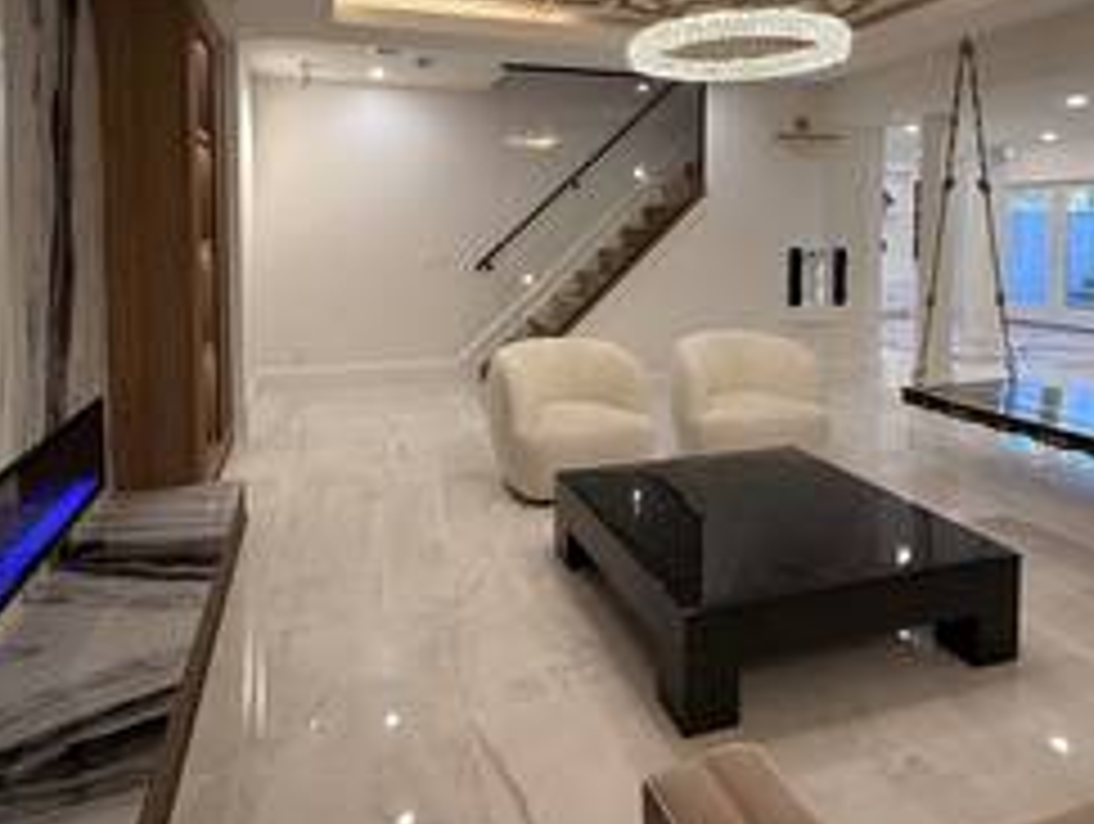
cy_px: 261
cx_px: 563
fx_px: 728
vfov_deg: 57.4
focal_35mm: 23
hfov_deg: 73.8
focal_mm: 2.22
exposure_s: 1/120
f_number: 2.2
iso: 200
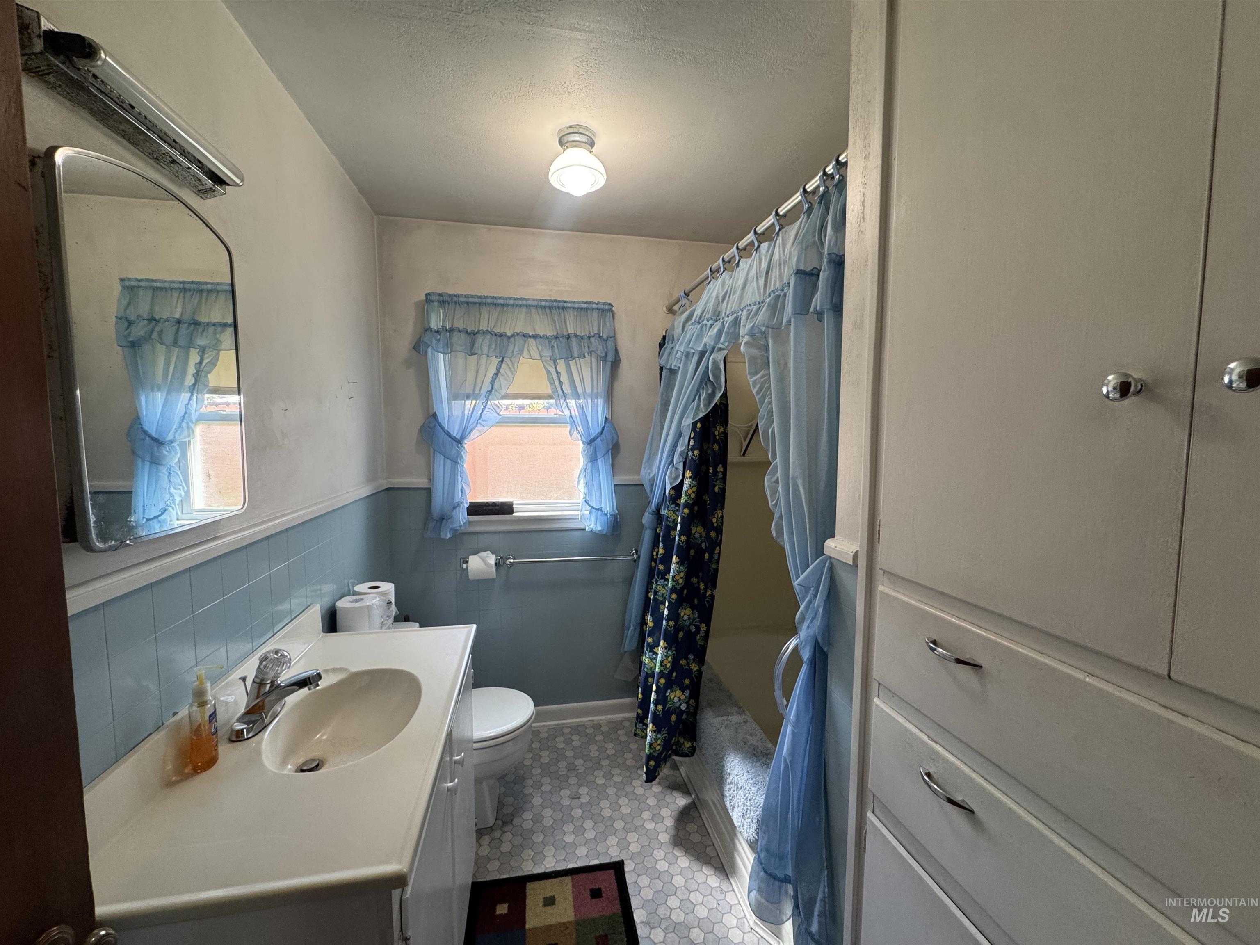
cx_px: 630
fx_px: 510
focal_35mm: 14
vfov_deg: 85.7
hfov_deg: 102.1
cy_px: 472
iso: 200
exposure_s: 1/120
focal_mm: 2.22
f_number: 2.2
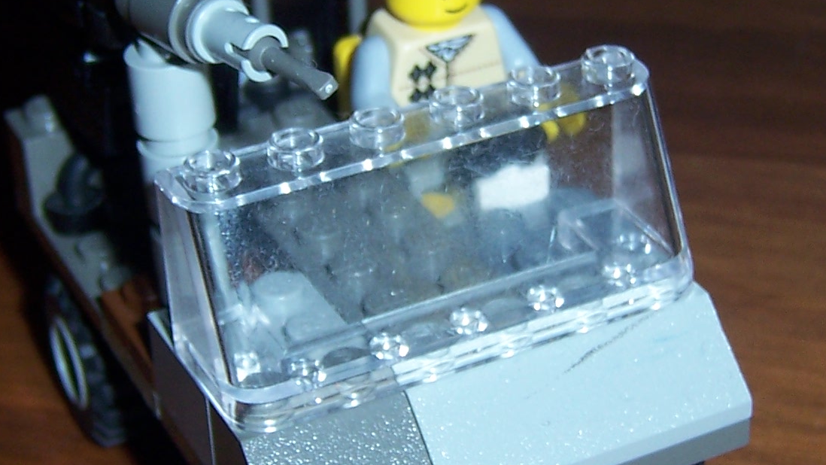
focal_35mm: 92
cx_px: 466
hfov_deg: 23.1
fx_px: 2015
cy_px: 175
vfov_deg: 13.1
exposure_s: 1/60
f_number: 2.8
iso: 80
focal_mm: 6.2
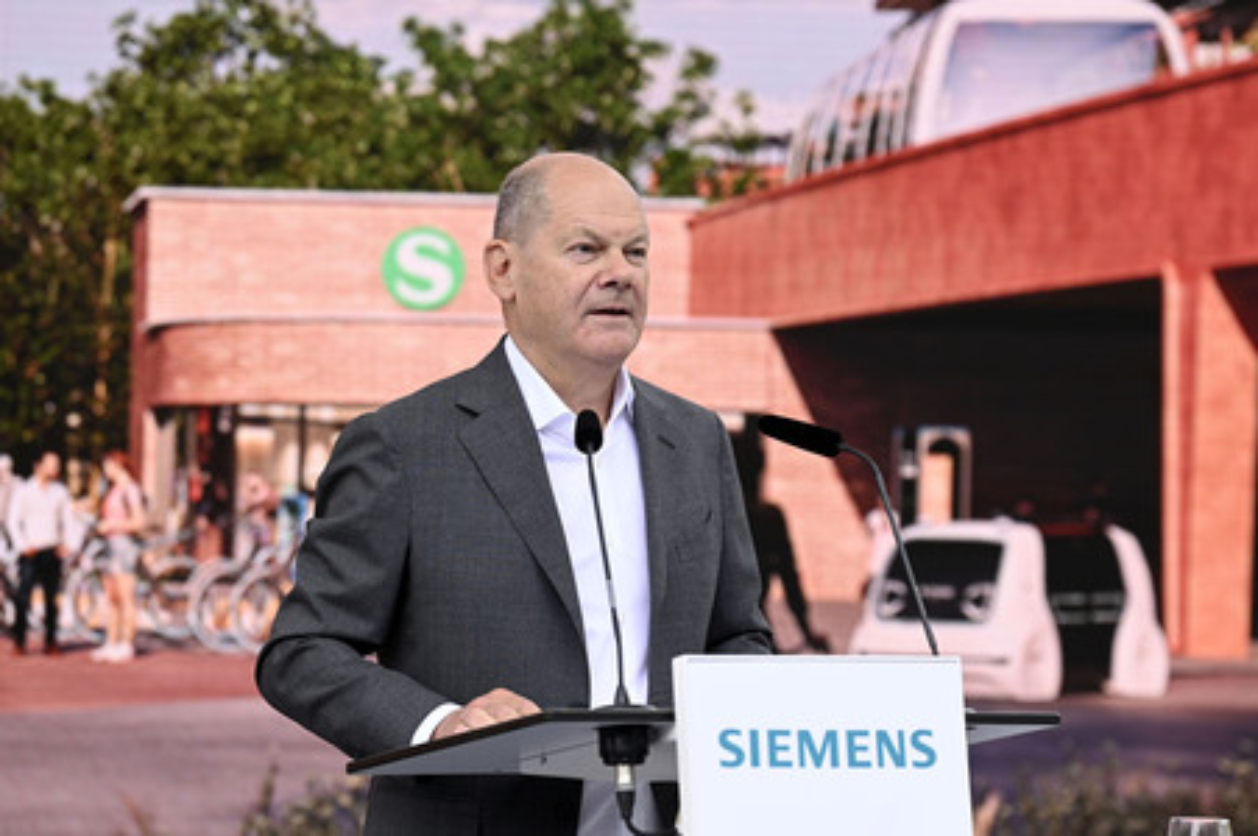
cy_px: 418
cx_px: 629
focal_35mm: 190
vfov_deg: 7.2
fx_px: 6634
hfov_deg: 10.8
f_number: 4.5
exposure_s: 1/1000
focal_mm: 190
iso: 400
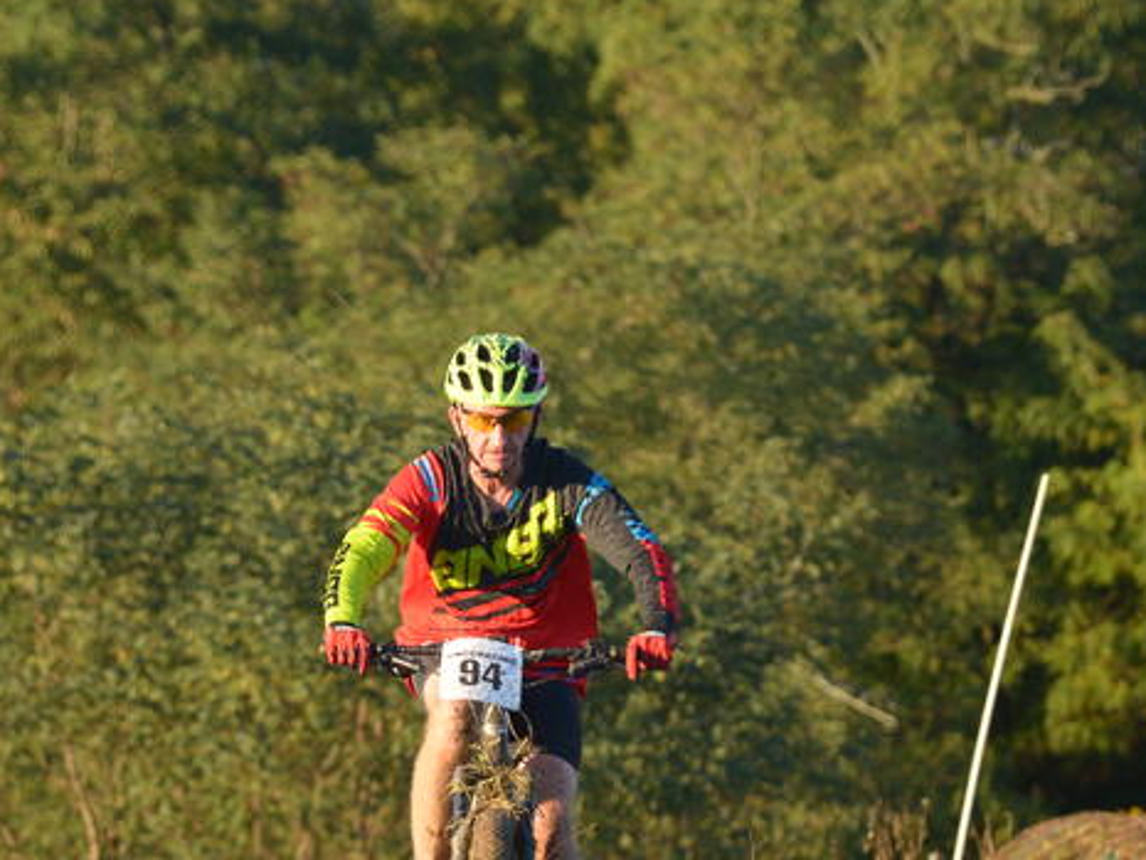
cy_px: 715
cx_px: 525
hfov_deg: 5.2
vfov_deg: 3.9
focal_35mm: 383
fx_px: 12683
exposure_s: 1/1000
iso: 640
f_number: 4.5
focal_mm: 190
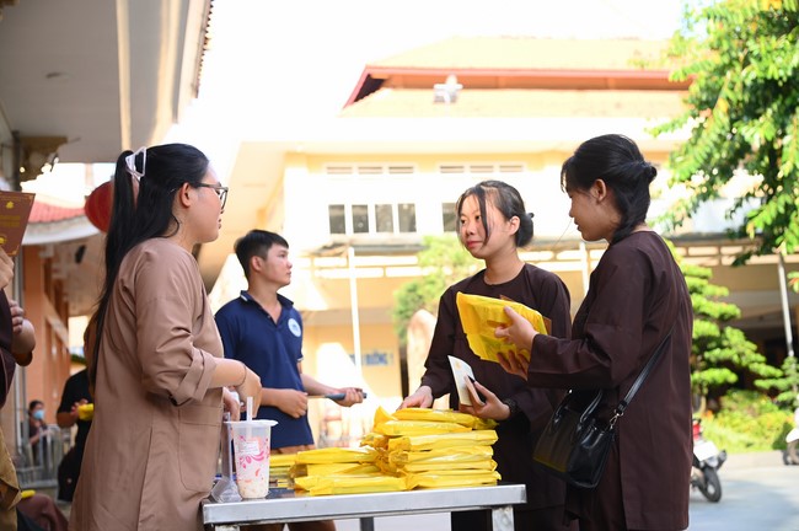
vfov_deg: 26.9
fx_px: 1109
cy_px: 266
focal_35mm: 50
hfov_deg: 39.6
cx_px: 400
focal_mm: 50
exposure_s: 1/200
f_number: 4
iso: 200
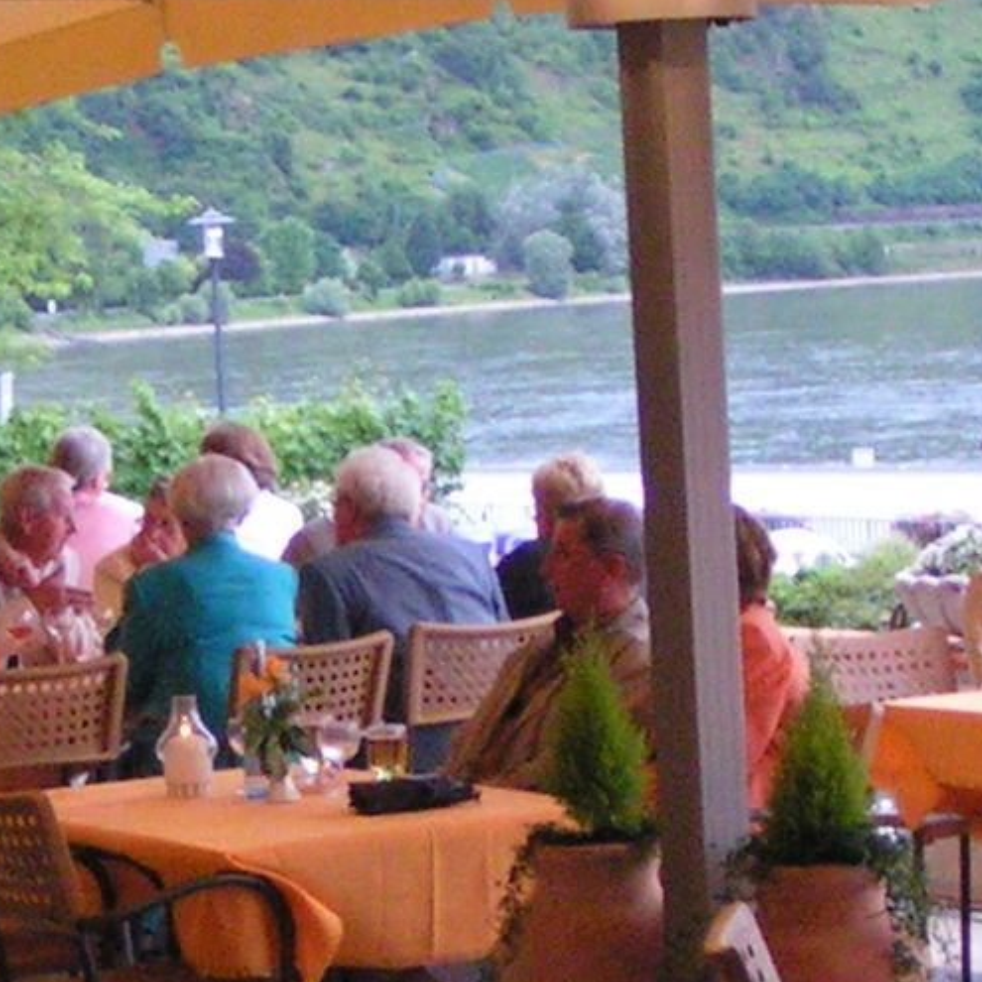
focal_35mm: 139
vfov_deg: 12.6
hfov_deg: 12.6
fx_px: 4461
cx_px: 450
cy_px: 490
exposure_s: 1/30
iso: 200
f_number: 2.8
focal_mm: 5.8
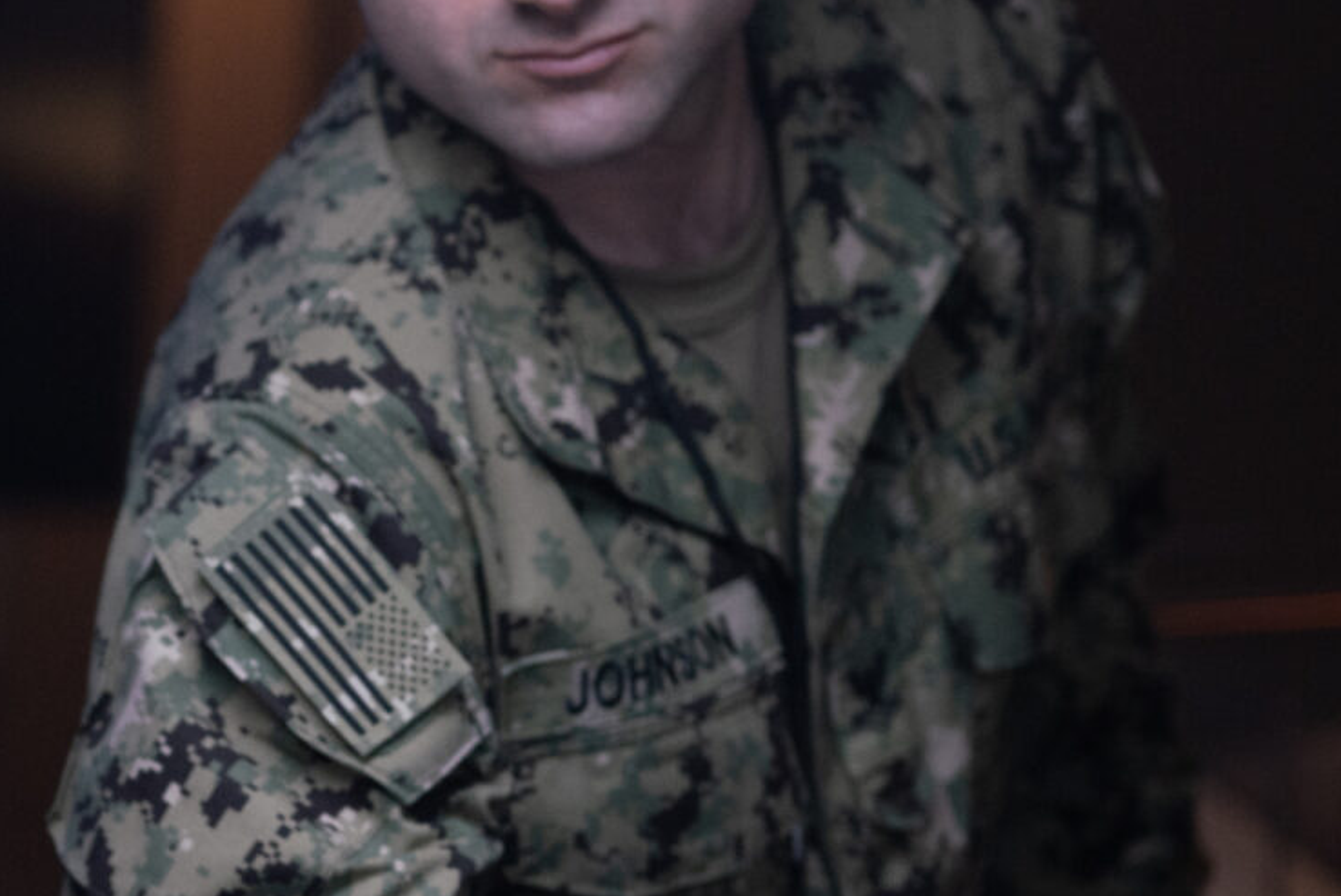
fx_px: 13566
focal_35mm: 364
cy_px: 811
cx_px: -500
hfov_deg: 5.6
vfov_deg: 3.8
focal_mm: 105
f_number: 1.8
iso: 800
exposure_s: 1/250
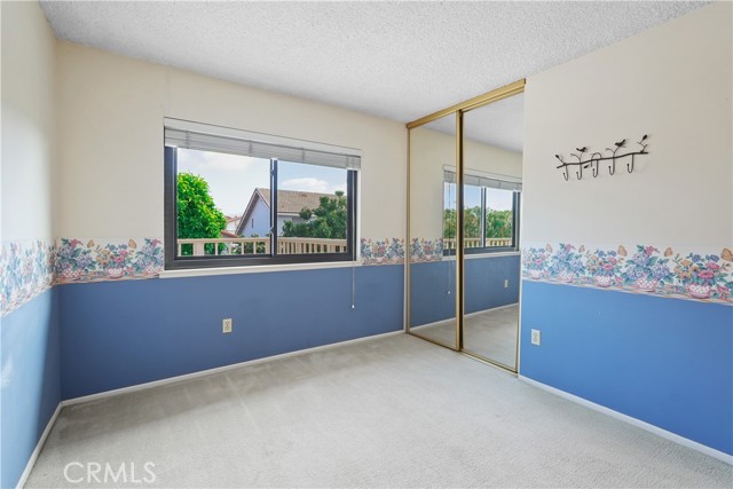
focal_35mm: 16
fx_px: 326
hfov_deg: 96.7
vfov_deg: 73.8
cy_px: 244
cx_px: 366
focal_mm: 16
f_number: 5.6
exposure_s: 1/15
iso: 1000
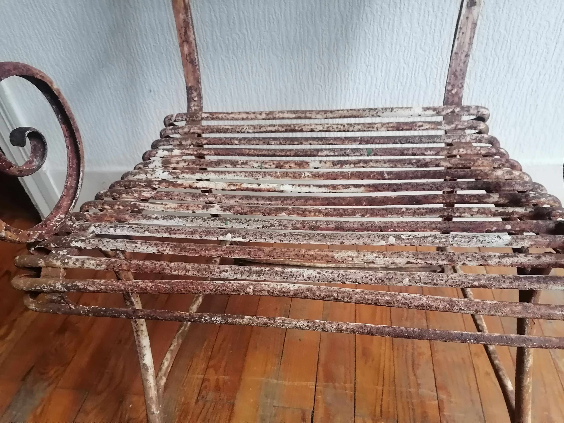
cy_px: 212
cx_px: 282
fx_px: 424
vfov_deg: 53.1
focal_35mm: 26
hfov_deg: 67.3
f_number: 1.8
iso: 400
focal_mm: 5.3
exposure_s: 1/25
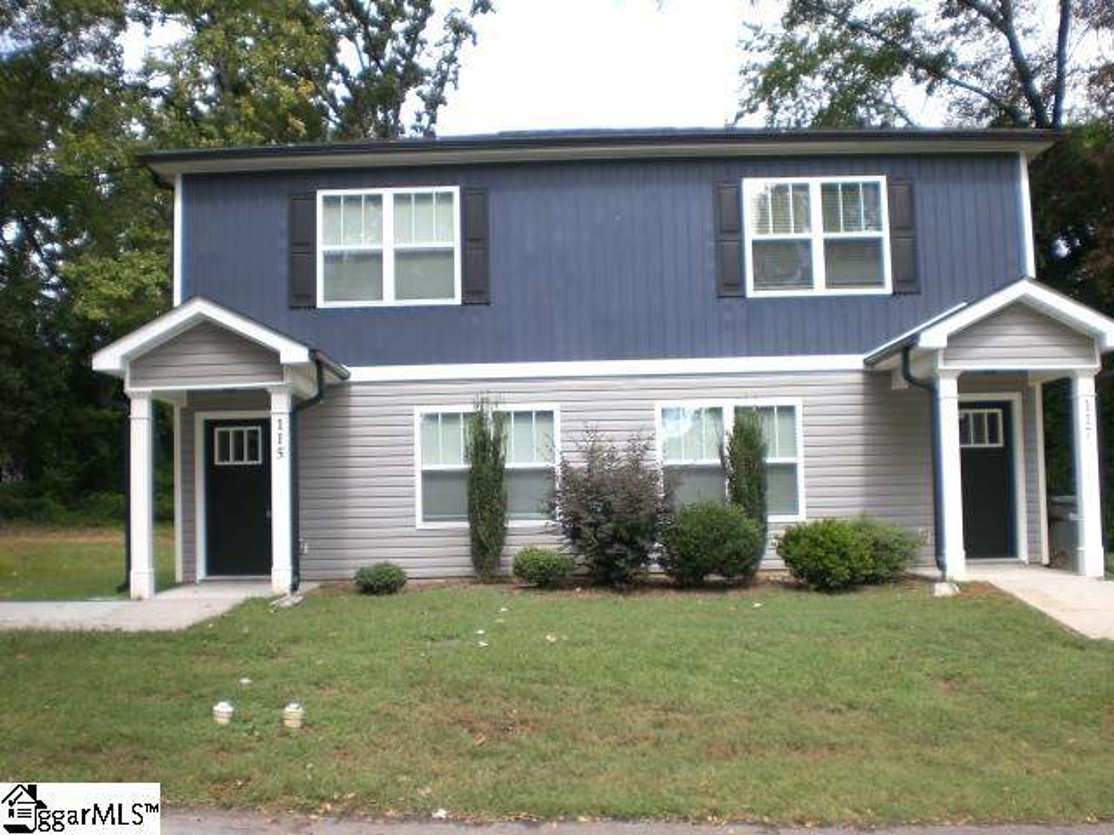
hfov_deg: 49.0
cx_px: 557
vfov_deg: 37.7
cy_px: 418
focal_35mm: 38
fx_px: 1223
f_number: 3.1
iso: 50
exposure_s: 1/320
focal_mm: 6.3
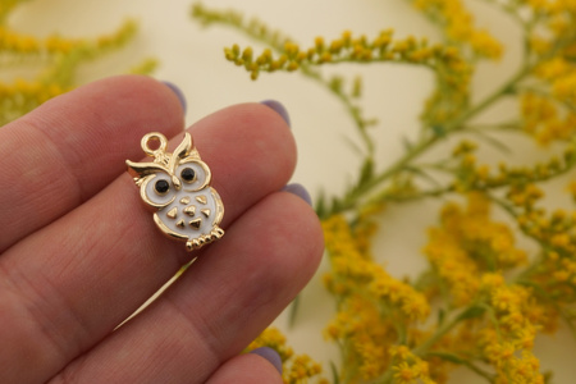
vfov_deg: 20.6
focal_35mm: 66
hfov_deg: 30.5
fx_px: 1056
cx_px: 288
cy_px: 192
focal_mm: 44
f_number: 6.3
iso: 100
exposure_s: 1/100
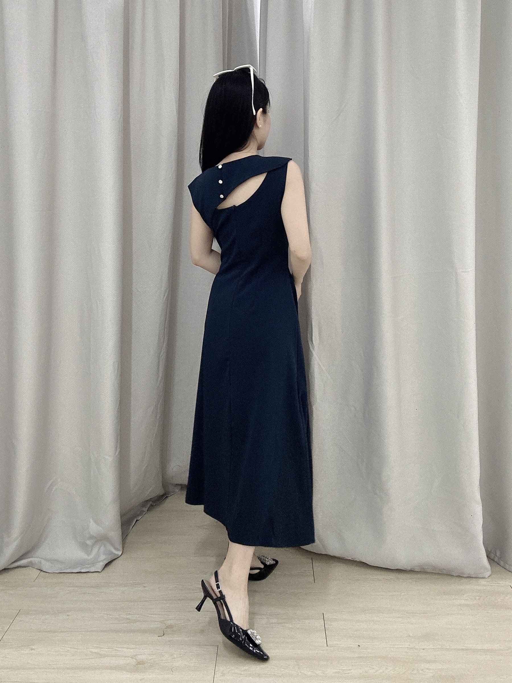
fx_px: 454
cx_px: 256
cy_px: 342
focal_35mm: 23
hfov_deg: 58.9
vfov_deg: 73.9
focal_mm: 2.69
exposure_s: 1/50
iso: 125
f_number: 1.9
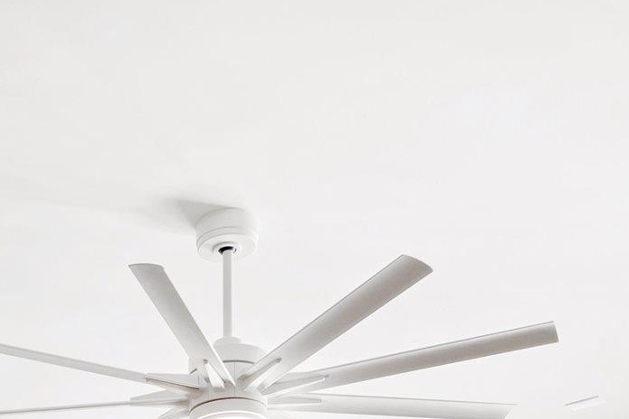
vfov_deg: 16.1
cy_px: 833
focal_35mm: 66
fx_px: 1153
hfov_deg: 29.0
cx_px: 37
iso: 100
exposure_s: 1/3
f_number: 8
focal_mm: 10
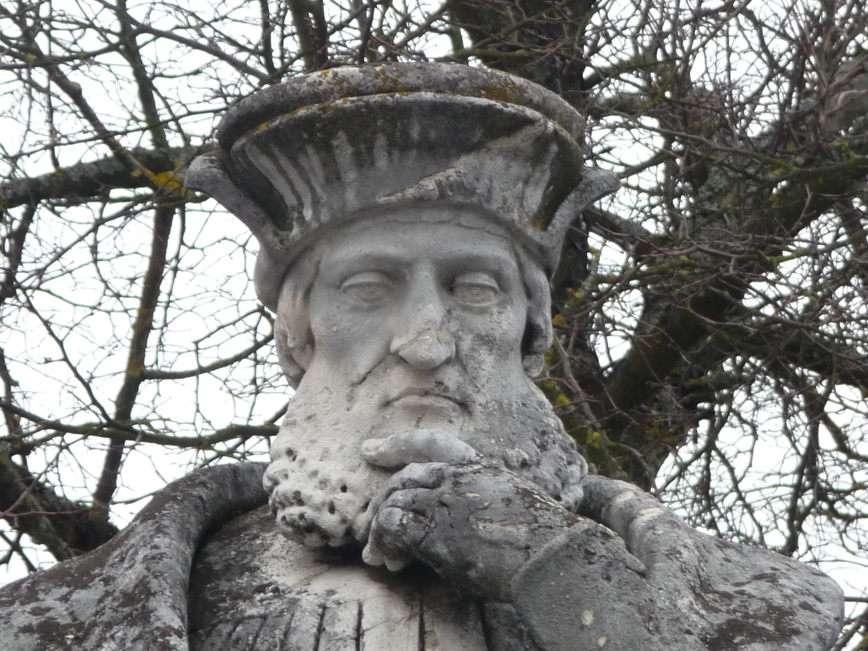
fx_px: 10030
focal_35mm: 400
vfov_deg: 3.7
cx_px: 434
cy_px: 326
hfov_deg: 5.0
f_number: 4.9
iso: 160
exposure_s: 1/100
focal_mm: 40.9
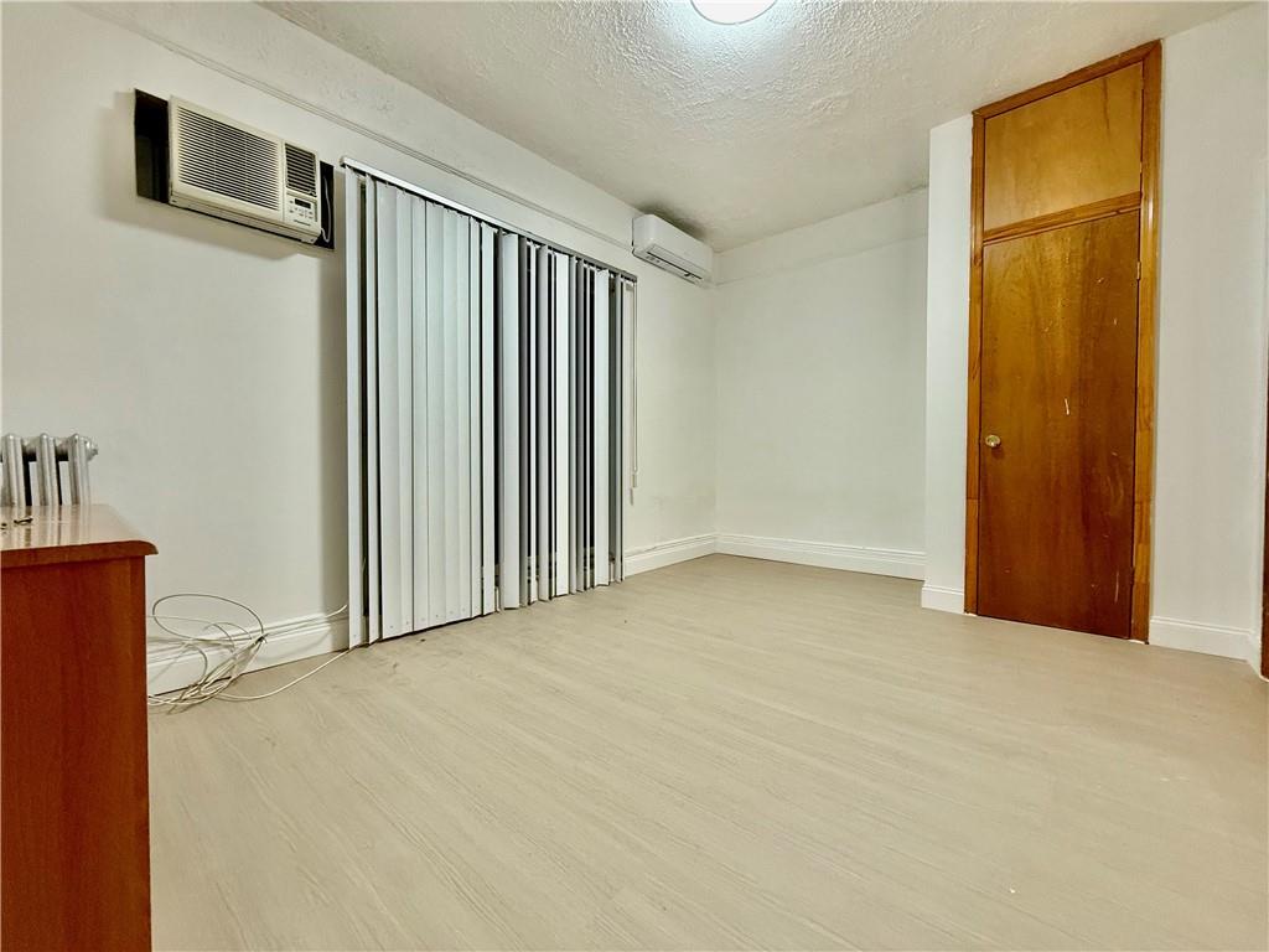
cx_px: 634
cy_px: 476
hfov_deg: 102.1
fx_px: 513
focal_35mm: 14
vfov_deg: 85.7
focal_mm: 2.22
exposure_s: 1/60
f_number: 2.2
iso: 250
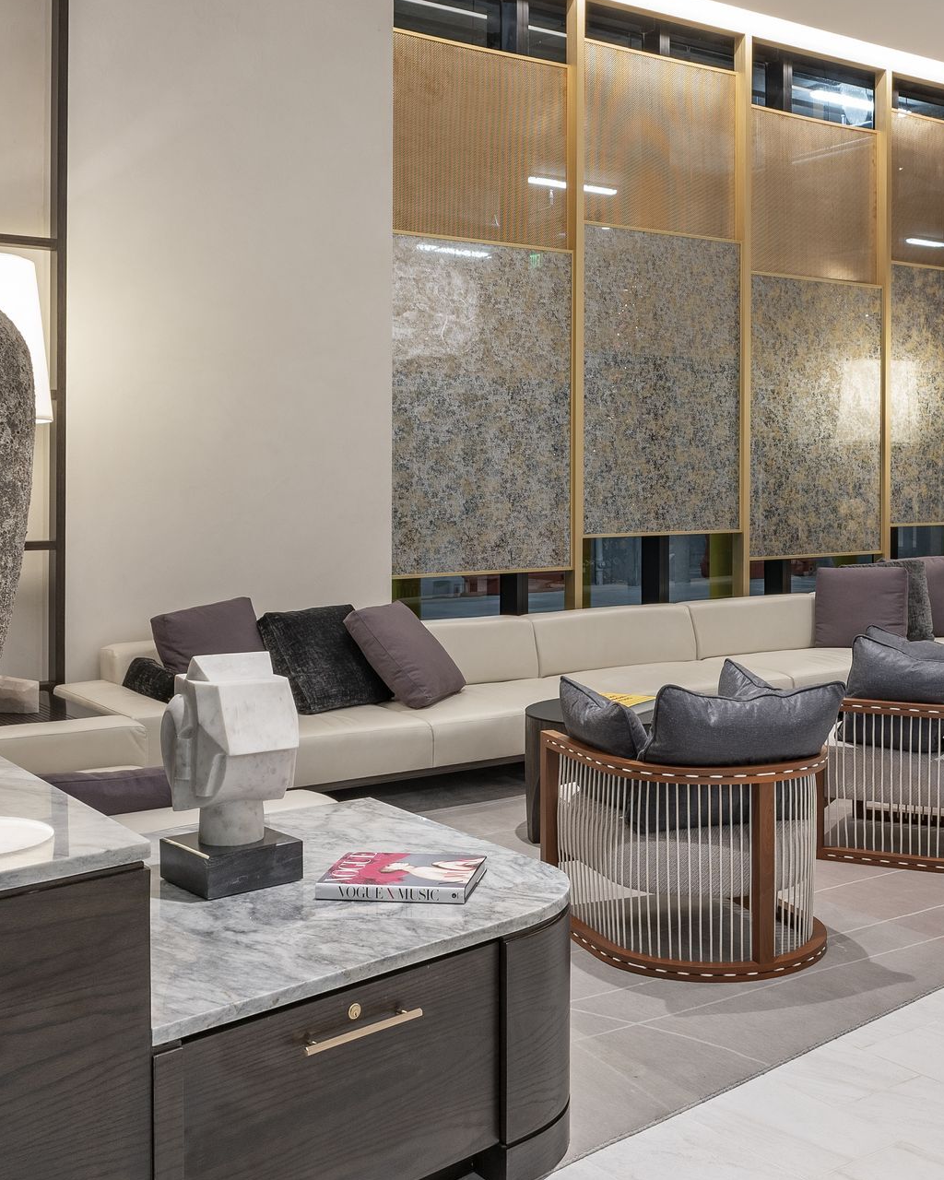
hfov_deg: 62.9
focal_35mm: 22
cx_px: 536
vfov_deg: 75.0
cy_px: 573
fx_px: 768
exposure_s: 1.3
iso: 80
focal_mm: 15
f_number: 8
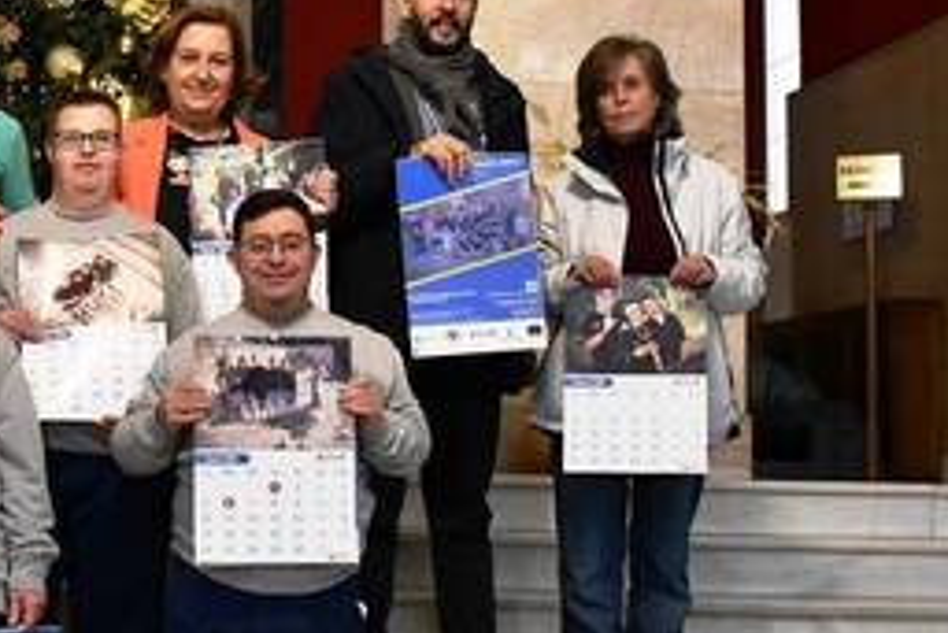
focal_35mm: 69
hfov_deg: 27.9
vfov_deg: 19.8
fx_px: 1818
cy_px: 289
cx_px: 61
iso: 1800
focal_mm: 18
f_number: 3.5
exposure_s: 1/125
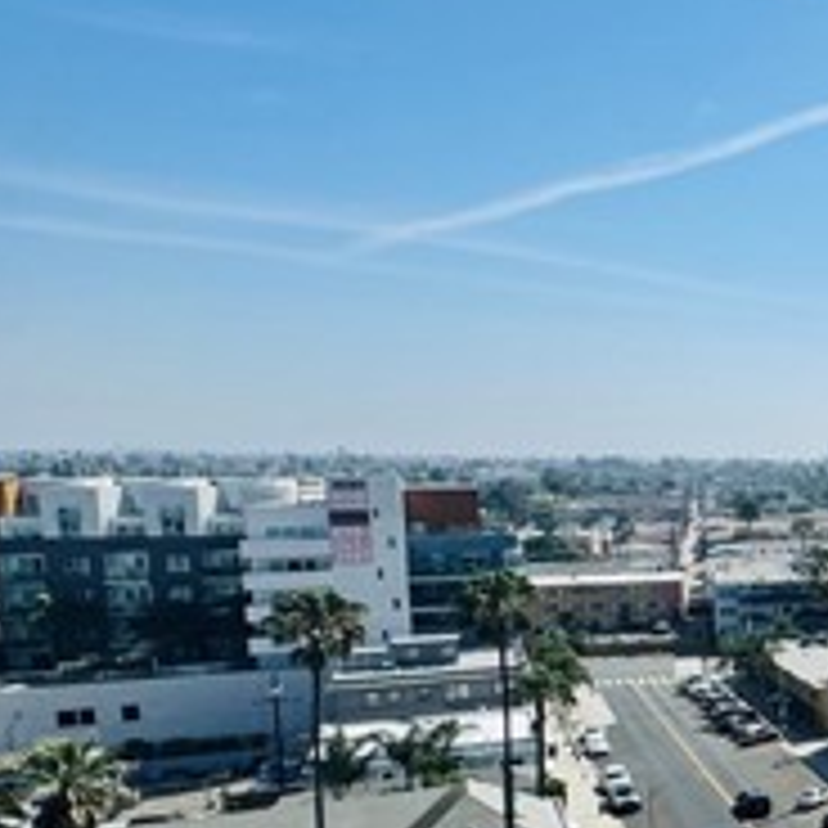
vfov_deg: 38.5
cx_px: 1332
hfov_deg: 25.4
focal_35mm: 43
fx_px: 1164
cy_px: 585
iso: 50
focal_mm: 2.22
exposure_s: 1/2985
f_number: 2.2
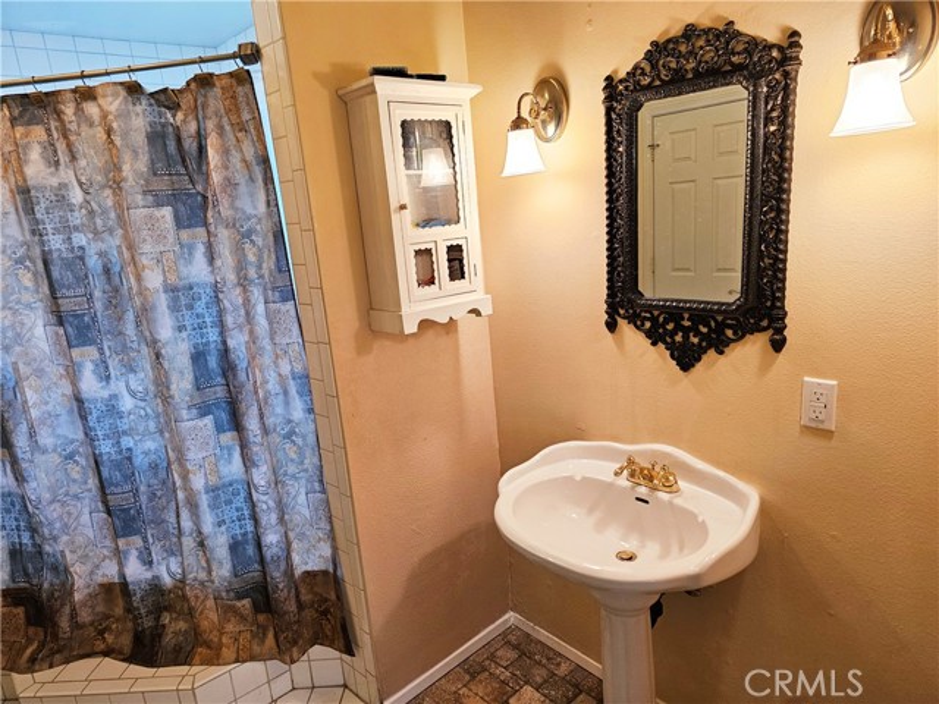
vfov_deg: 58.9
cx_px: 470
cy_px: 352
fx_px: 624
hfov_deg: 73.9
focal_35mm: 23
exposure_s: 1/120
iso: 200
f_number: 1.7
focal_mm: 6.3
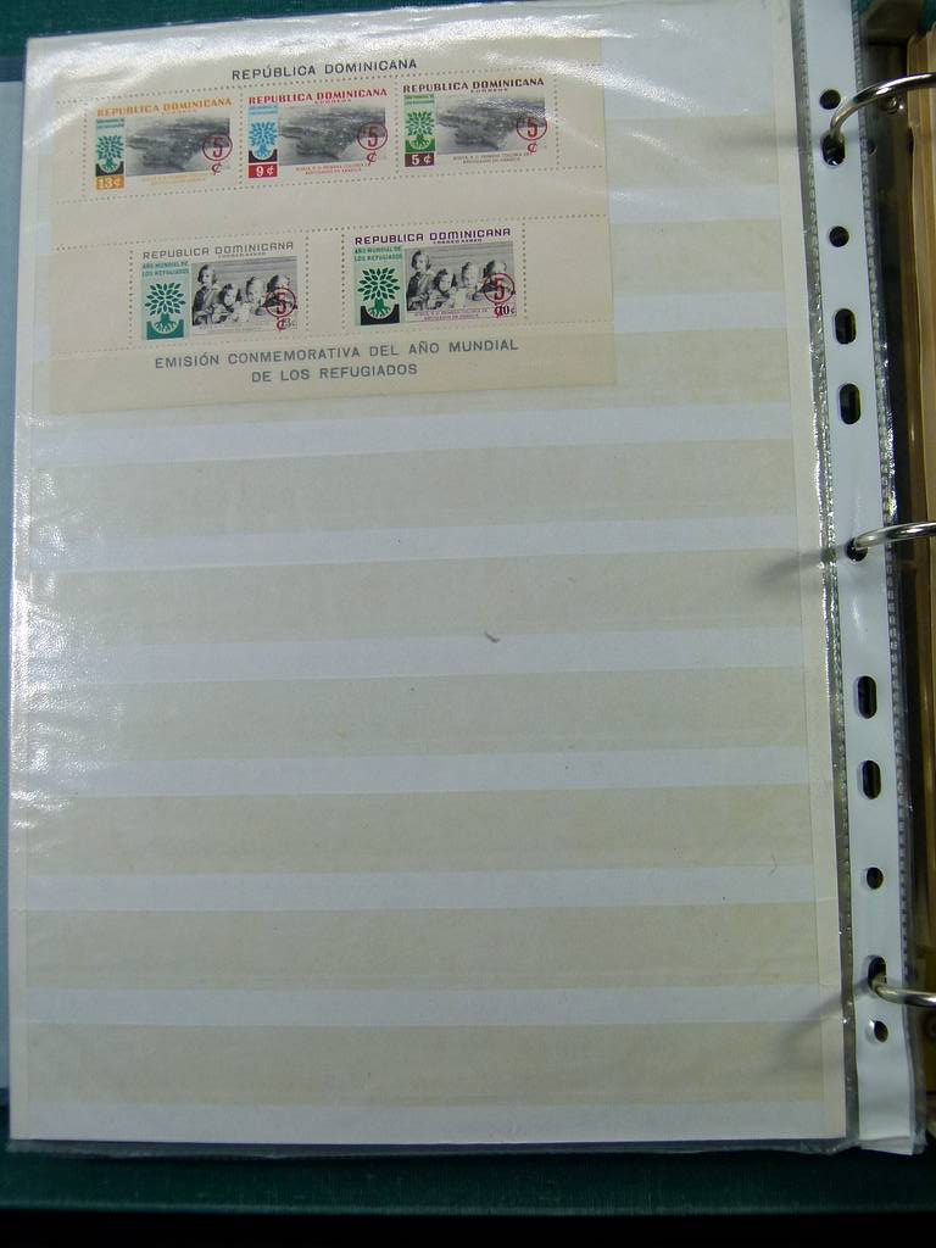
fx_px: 1298
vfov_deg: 51.4
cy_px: 624
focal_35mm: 36
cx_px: 468
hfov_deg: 39.7
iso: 100
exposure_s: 1/125
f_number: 3.1
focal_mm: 6.5
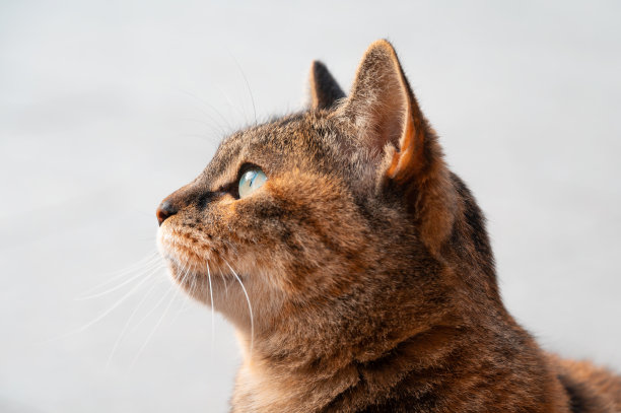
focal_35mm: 135
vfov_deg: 10.1
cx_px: 310
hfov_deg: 15.2
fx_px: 2327
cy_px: 206
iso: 500
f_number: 8
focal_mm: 135
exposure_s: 1/100
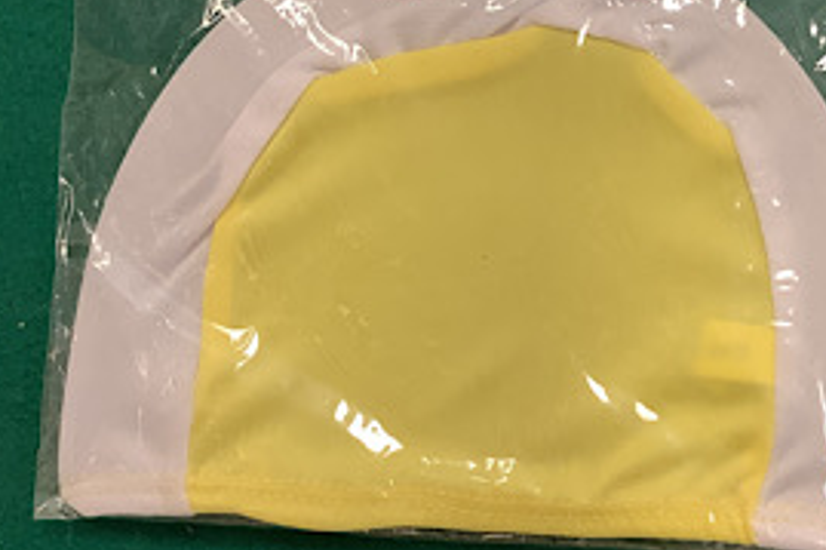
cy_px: 258
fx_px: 1376
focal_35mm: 60
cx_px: 554
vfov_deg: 22.6
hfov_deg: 33.1
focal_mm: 3.3
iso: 80
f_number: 2.4
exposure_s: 1/50
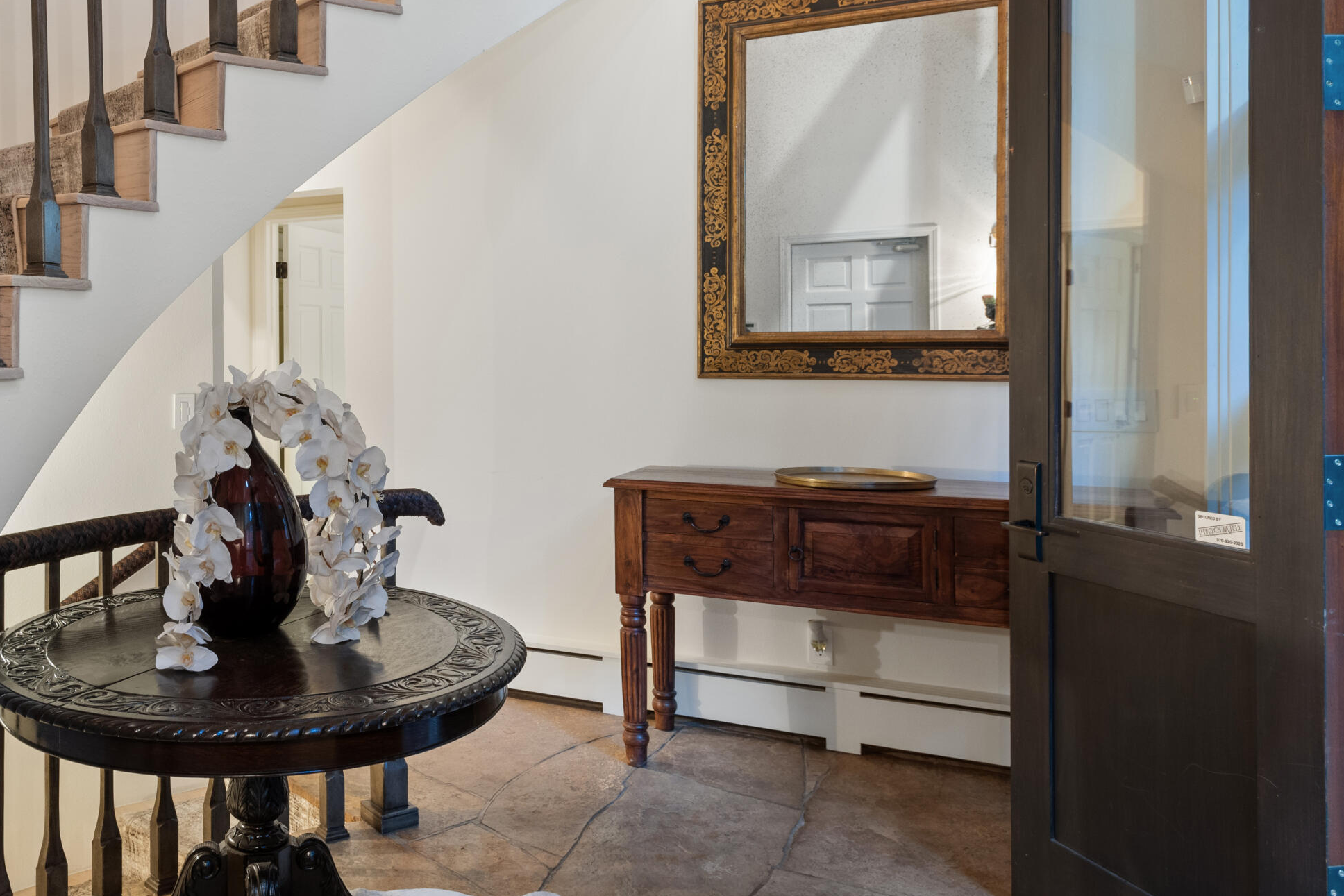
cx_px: 346
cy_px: 371
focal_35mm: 31
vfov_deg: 42.2
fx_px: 1157
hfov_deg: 57.4
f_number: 7.1
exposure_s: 2
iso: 500
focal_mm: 20
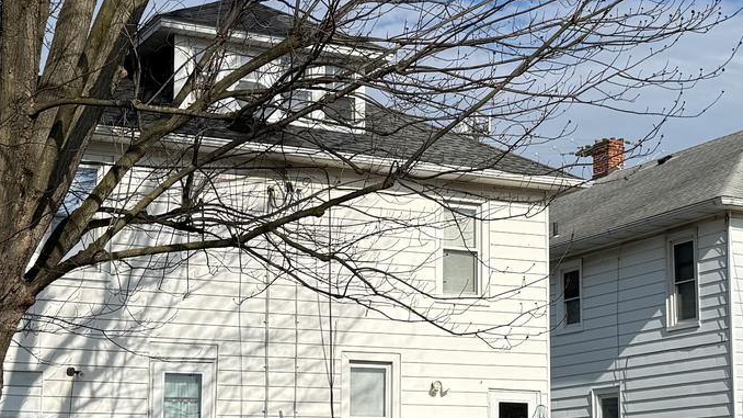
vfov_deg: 15.3
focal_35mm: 79
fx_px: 1556
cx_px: 513
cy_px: 258
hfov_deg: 26.7
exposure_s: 1/7353
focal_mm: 6.76
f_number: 1.78
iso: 80
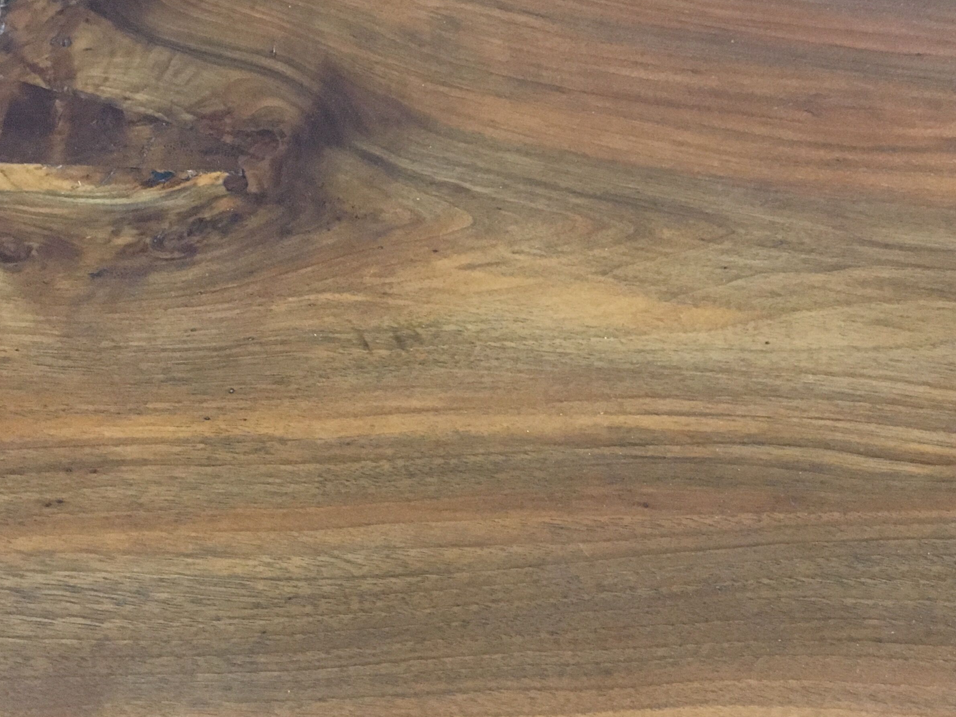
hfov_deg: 38.8
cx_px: 571
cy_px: 416
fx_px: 1353
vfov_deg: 29.6
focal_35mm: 49
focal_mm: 4.15
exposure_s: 1/17
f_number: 2.2
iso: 200
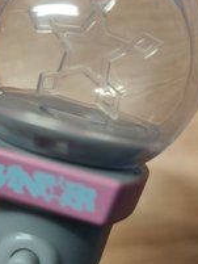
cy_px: 124
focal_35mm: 61
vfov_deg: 31.7
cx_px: 101
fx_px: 465
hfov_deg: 24.1
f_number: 1.65
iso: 320
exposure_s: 1/60
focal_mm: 6.19
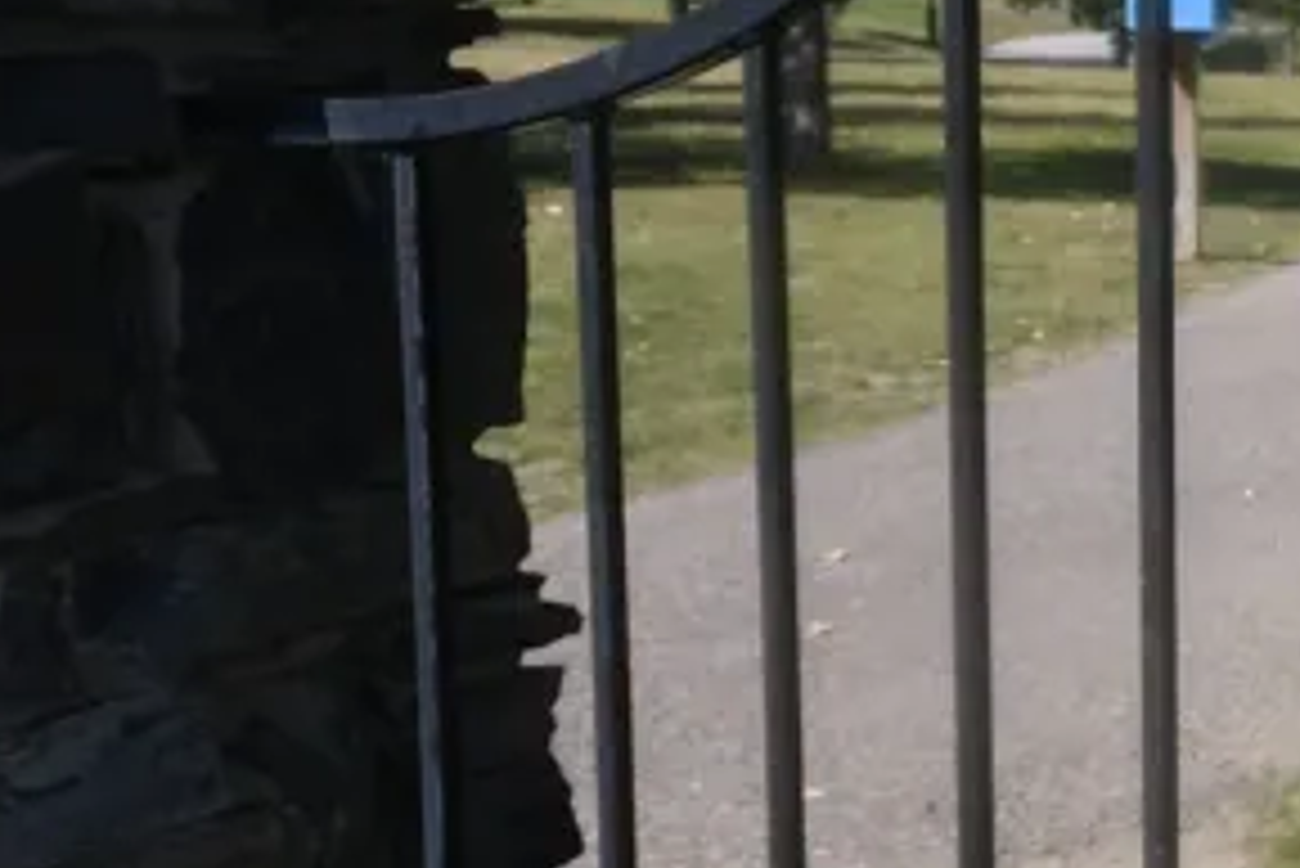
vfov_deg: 16.0
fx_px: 3071
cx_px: 2317
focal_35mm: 85
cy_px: 207
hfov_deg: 18.7
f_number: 6.3
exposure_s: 1/1000
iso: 160
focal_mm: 11.5
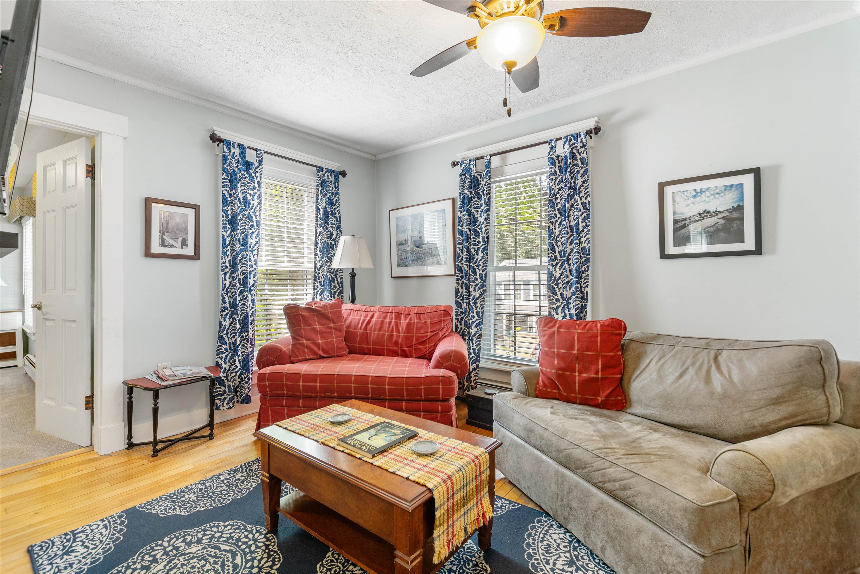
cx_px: 430
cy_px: 287
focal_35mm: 15
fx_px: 358
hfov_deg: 100.4
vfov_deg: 77.3
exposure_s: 1/20
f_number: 5.6
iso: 100
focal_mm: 10
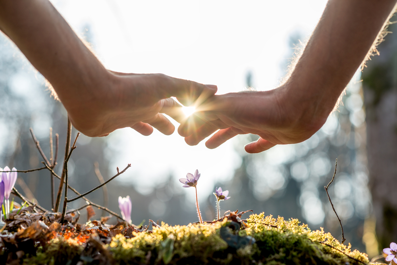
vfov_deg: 16.1
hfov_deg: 23.9
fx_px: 938
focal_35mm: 85
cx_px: 198
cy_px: 132
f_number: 4.5
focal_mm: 85
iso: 100
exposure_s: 1/400
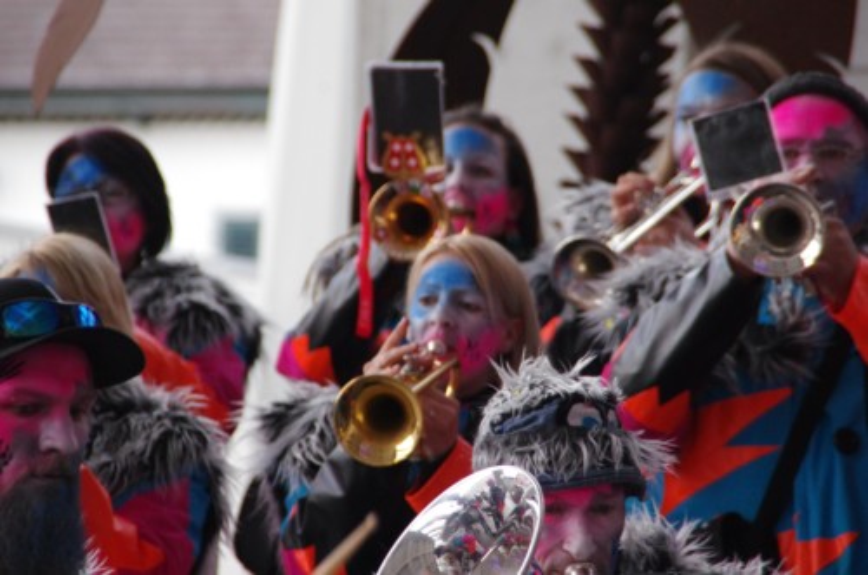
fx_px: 7217
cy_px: 288
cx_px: 434
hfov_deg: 6.9
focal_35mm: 300
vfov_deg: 4.6
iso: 3200
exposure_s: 1/200
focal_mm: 200
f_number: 6.3
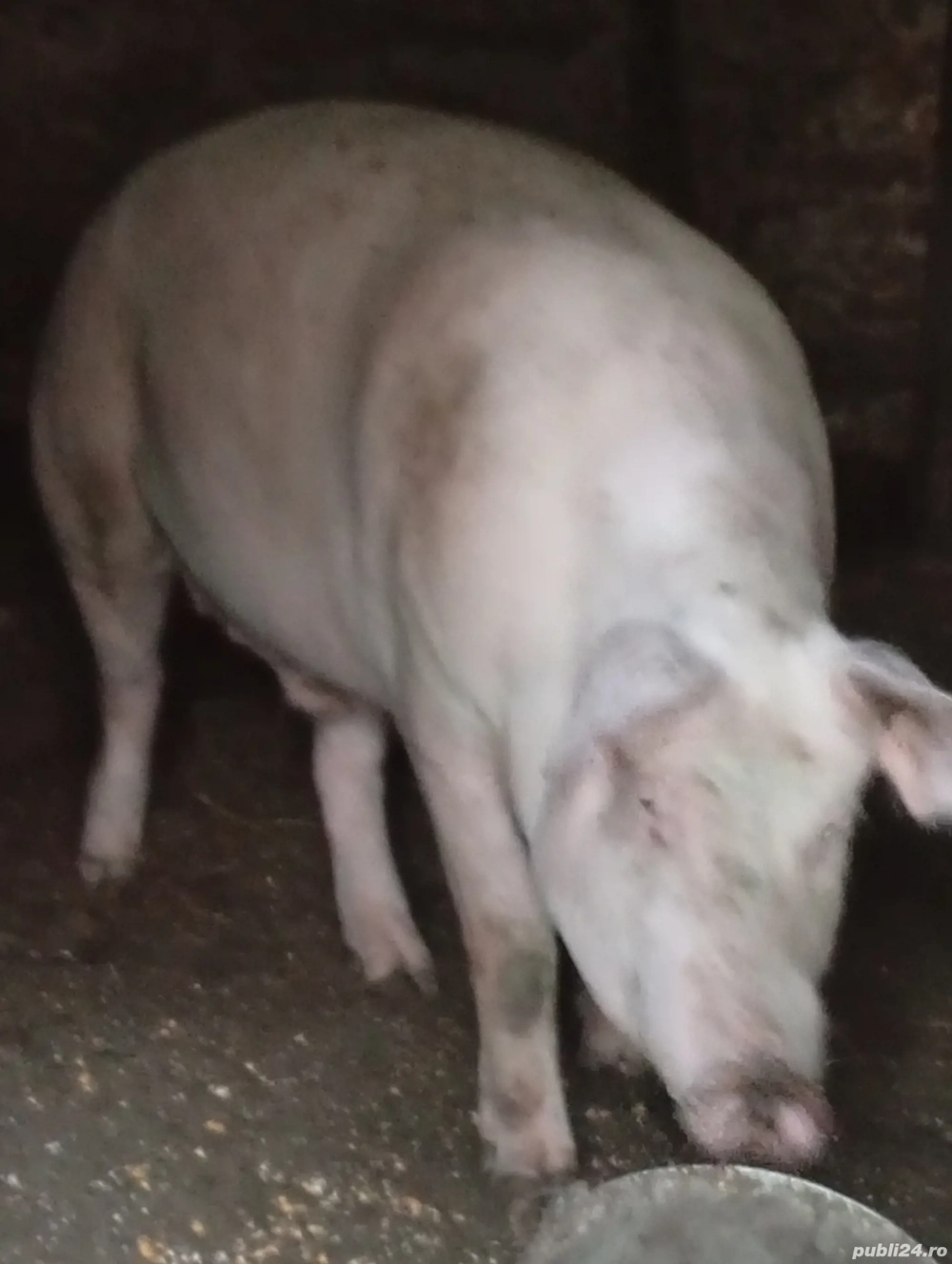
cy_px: 632
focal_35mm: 97
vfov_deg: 20.2
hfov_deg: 15.3
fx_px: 3548
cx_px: 476
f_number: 1.8
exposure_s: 1/14.3
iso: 4134
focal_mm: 3.98
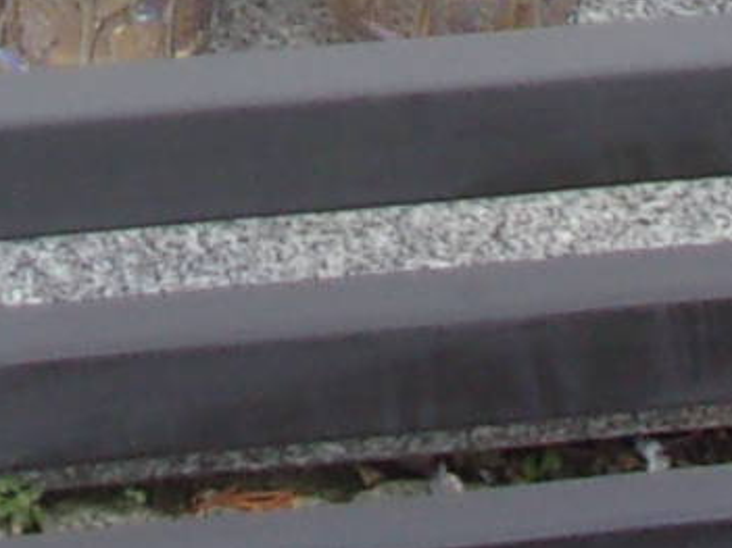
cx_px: -54
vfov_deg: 6.3
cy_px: -1367
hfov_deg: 9.5
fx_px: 4376
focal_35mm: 207
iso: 80
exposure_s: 1/90
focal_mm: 5.1
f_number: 3.9
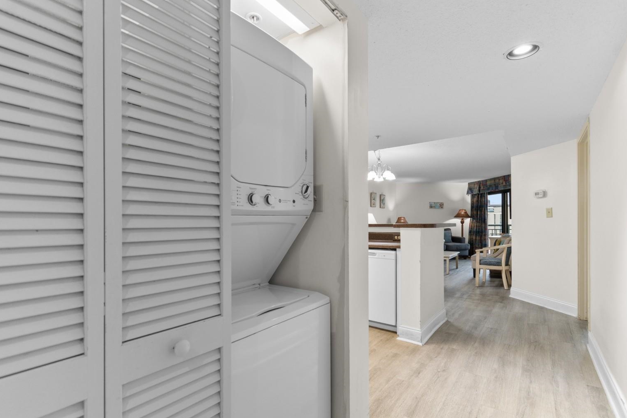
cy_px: 213
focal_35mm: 16
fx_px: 279
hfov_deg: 96.7
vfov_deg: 73.7
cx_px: 320
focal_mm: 10
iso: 100
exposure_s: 1.6
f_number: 4.5
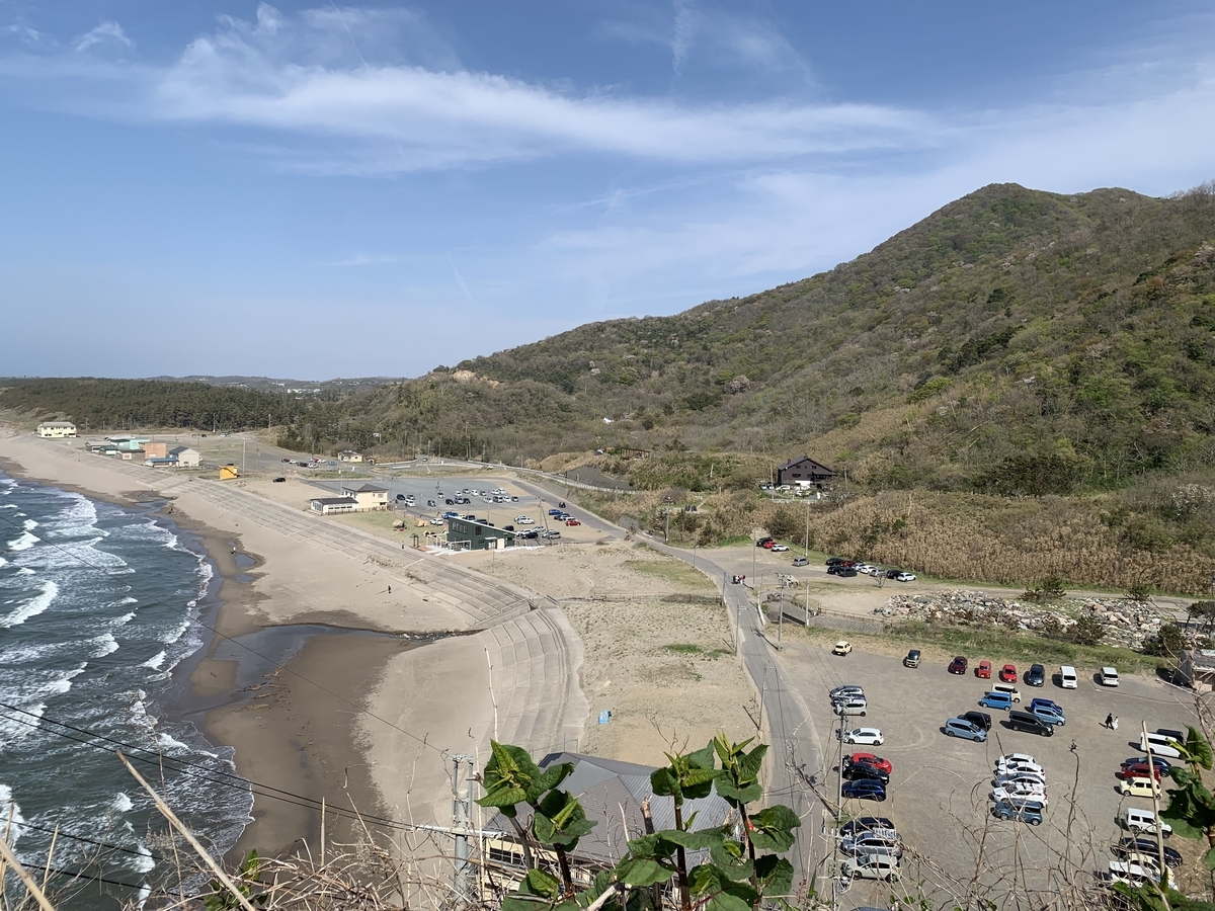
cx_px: 608
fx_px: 913
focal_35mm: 26
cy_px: 456
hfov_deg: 67.3
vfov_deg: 53.1
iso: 25
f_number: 1.8
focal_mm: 4.25
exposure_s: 1/3185
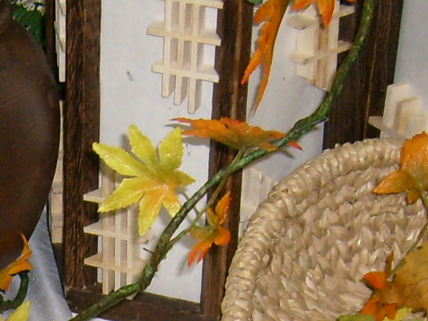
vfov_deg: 9.4
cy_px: 535
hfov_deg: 12.7
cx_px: -59
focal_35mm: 152
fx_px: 1880
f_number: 2.8
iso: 100
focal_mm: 5.8
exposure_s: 1/45
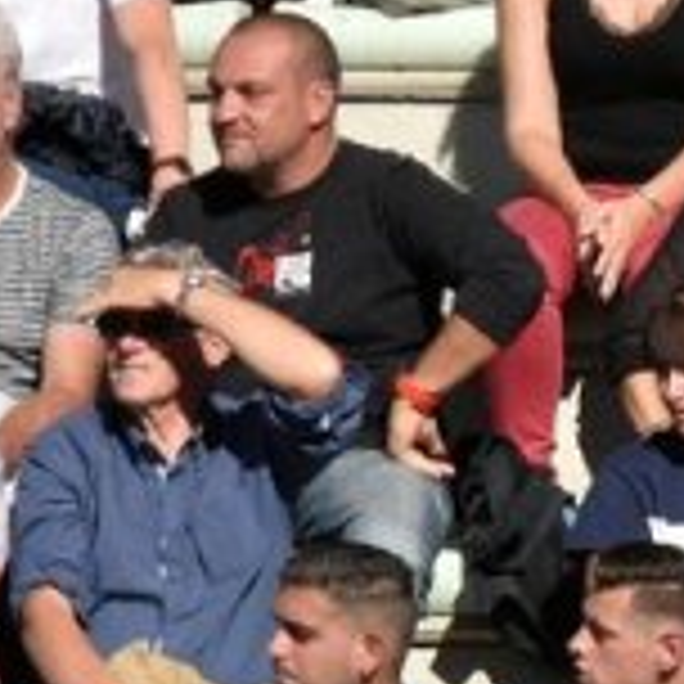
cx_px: 1498
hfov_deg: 0.7
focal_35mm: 2582
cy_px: 621
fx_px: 57722
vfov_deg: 0.7
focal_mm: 300
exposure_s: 1/1600
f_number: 16
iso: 1000
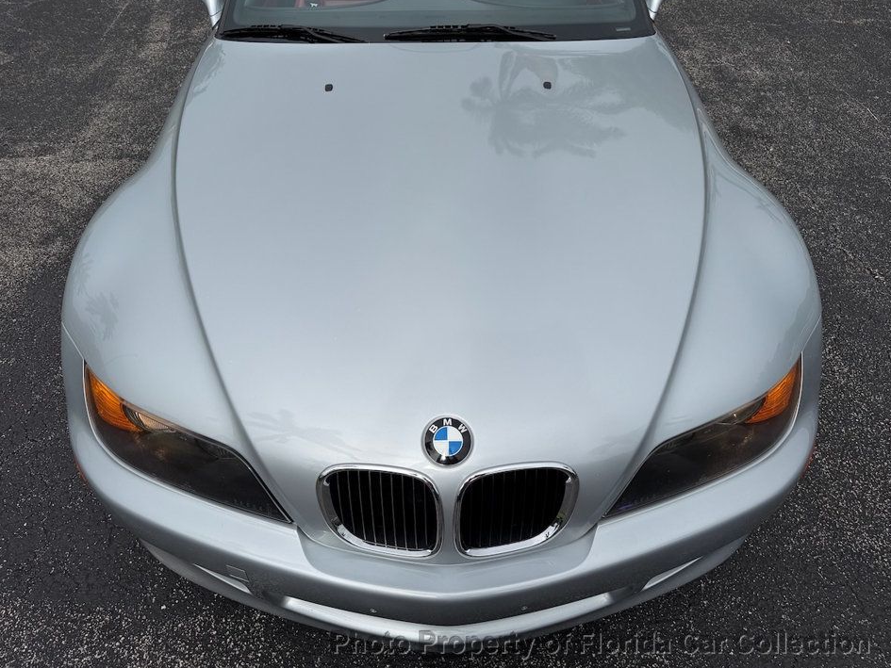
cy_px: 313
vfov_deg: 53.0
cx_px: 436
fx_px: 669
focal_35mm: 26
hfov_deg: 67.3
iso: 80
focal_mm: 6.76
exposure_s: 1/9091
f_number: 1.78
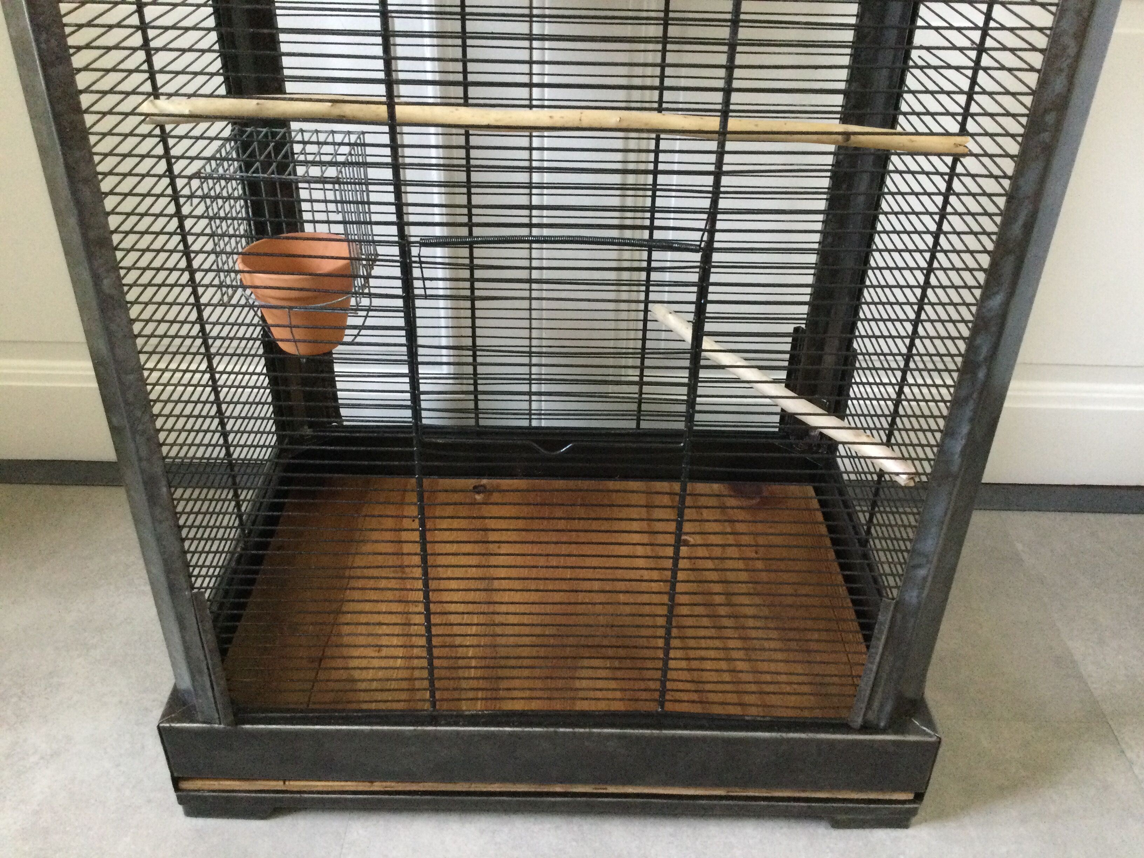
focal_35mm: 31
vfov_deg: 45.4
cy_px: 429
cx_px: 572
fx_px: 1024
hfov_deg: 58.4
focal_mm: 3.3
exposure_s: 1/25
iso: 200
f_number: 2.4
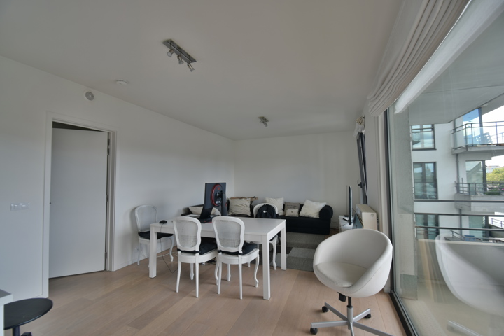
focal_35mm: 15
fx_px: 210
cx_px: 252
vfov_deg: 77.3
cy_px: 168
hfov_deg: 100.4
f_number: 4.5
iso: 100
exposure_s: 1/20
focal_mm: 10
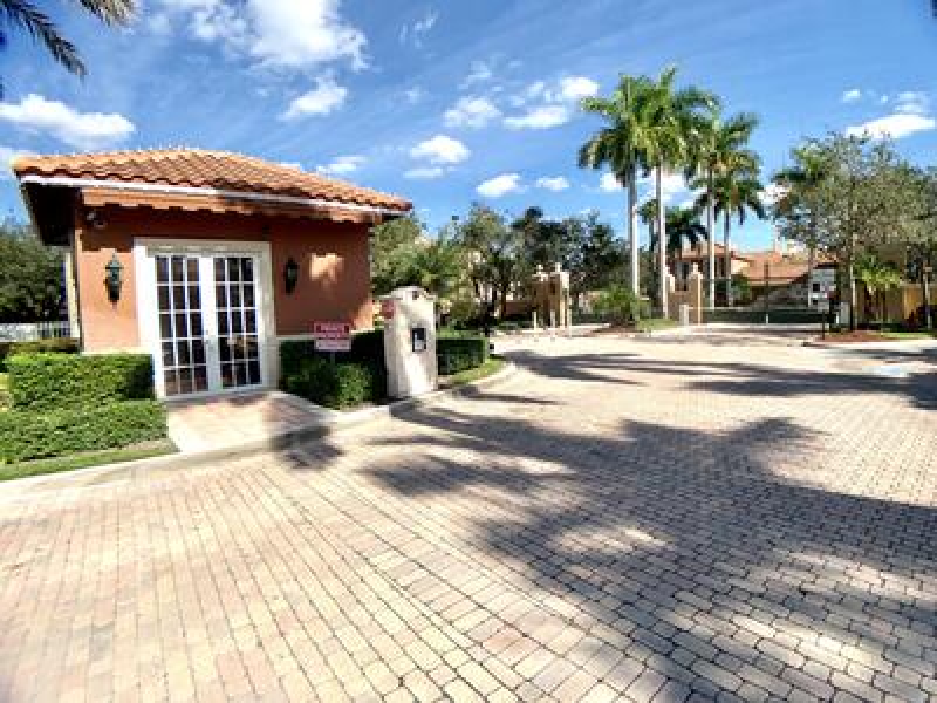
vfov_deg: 53.1
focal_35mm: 26
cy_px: 352
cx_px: 468
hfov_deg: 67.3
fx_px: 704
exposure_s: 1/2681
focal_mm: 4.25
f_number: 1.8
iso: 25
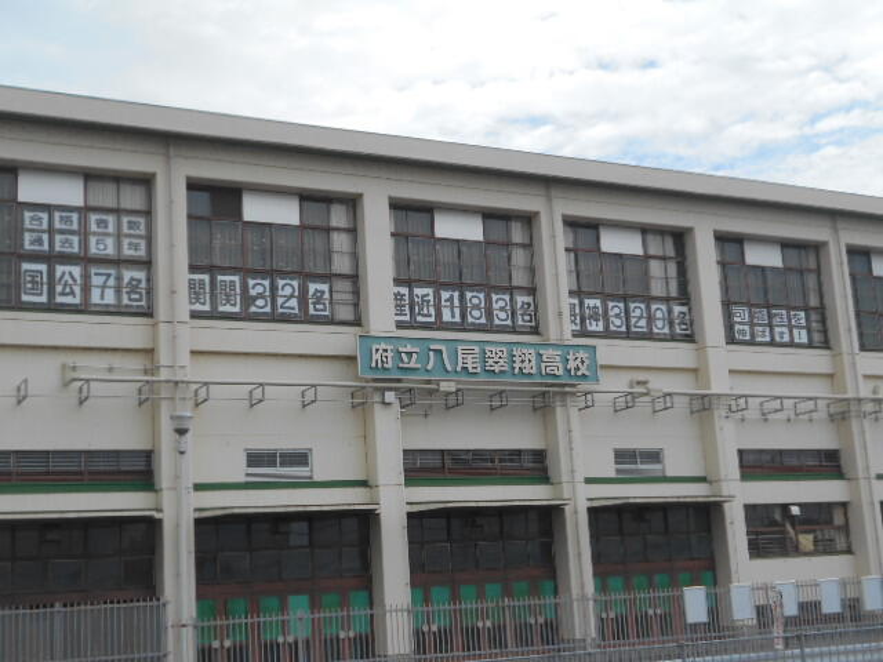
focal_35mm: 50
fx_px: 1275
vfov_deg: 29.1
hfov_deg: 38.2
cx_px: 442
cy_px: 331
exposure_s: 1/800
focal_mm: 8.8
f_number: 4.5
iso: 80
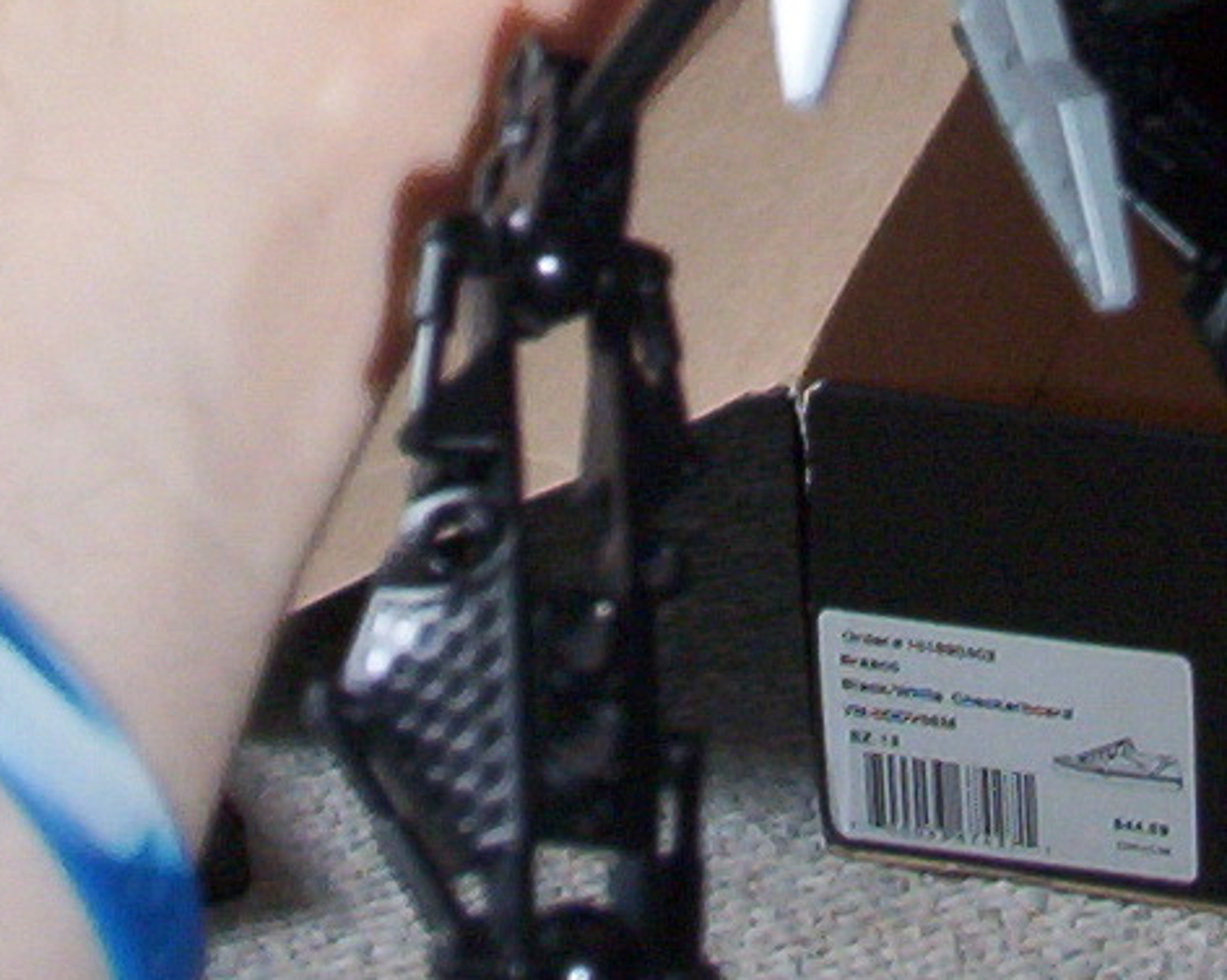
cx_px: 897
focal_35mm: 132
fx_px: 4791
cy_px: -949
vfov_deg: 10.7
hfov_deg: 14.5
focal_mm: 6
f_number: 4.5
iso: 140
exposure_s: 1/30
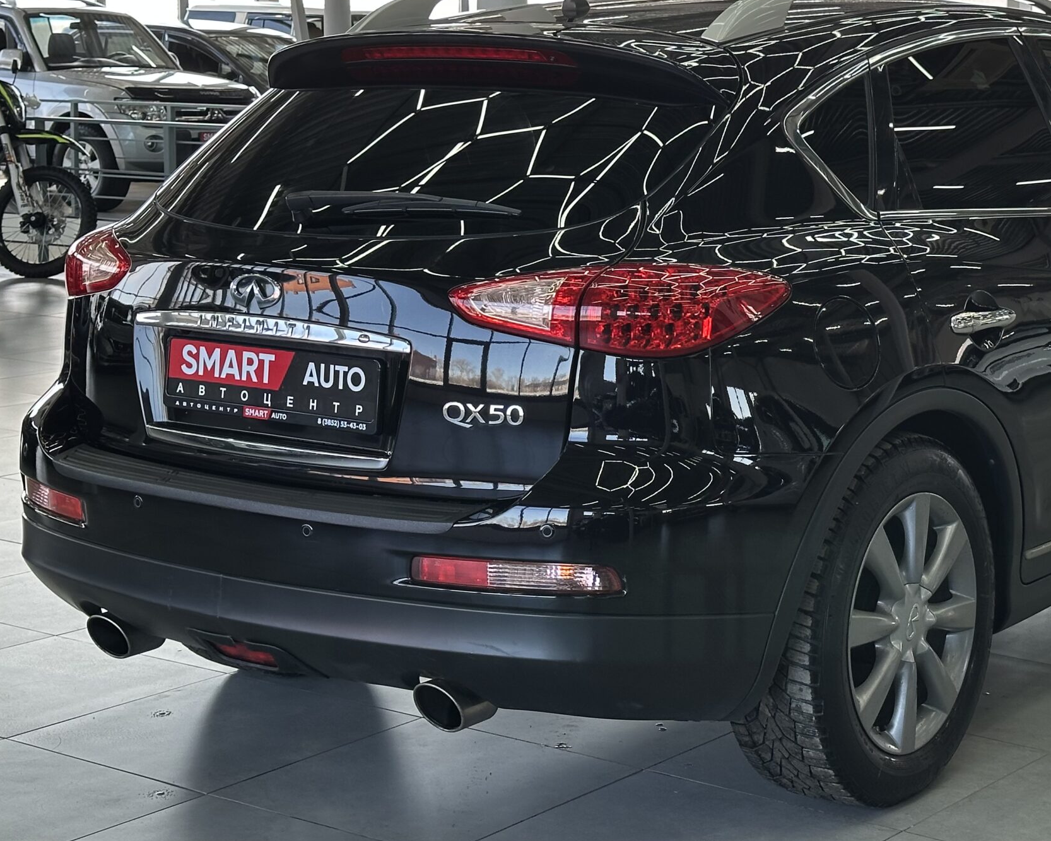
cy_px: 254
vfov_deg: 21.2
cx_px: 744
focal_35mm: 72
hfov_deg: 26.2
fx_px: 2240
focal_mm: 6.86
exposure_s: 1/193
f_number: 1.78
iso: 50
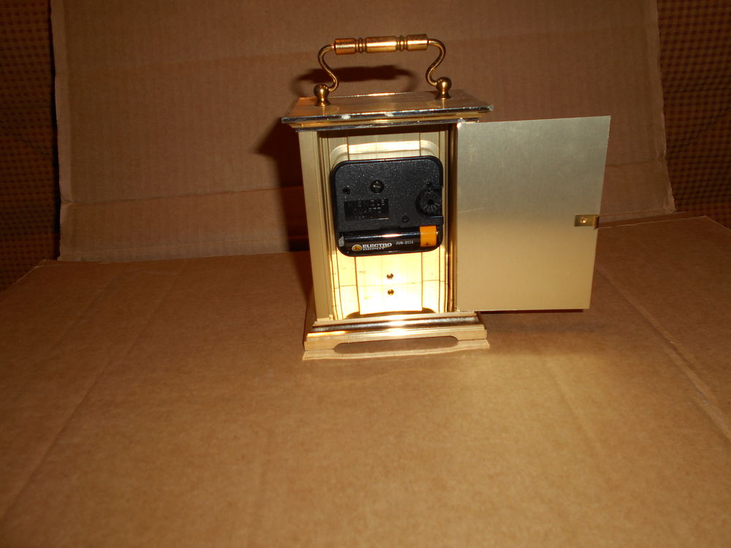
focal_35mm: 26
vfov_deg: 53.1
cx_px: 366
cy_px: 274
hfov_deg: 67.3
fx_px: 549
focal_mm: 4.6
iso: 80
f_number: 3.2
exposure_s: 1/25
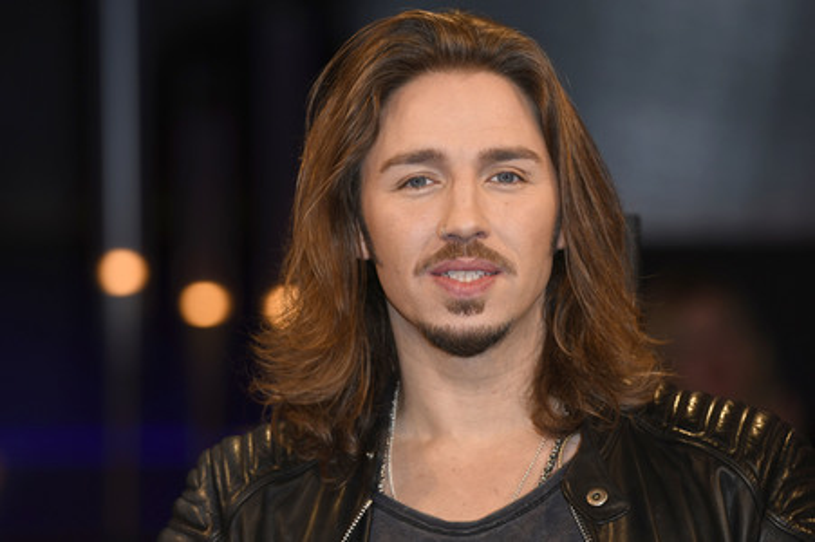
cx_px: 408
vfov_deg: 6.9
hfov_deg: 10.3
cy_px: 271
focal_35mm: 200
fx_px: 4524
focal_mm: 200
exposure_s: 1/400
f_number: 3.5
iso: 800
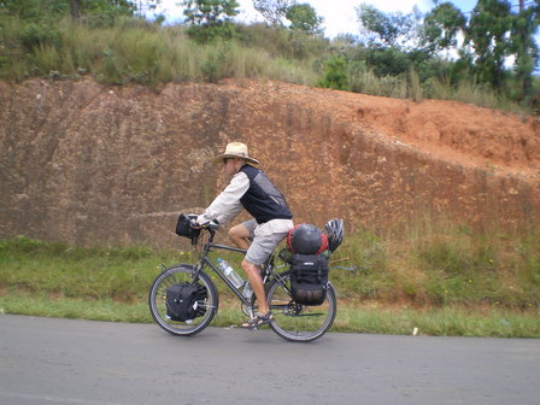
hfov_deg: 49.0
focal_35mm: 38
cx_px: 270
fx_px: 593
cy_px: 202
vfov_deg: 37.7
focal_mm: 6.3
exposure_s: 1/100
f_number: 4.6
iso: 64
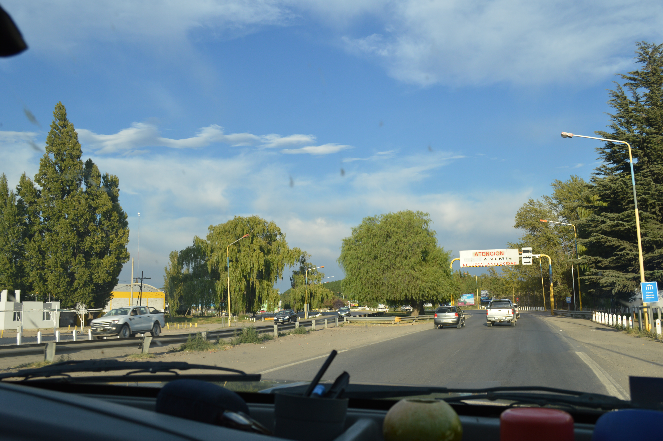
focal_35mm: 33
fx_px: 607
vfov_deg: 39.9
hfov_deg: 57.3
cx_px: 332
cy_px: 220
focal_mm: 22
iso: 100
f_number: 7.1
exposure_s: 1/200
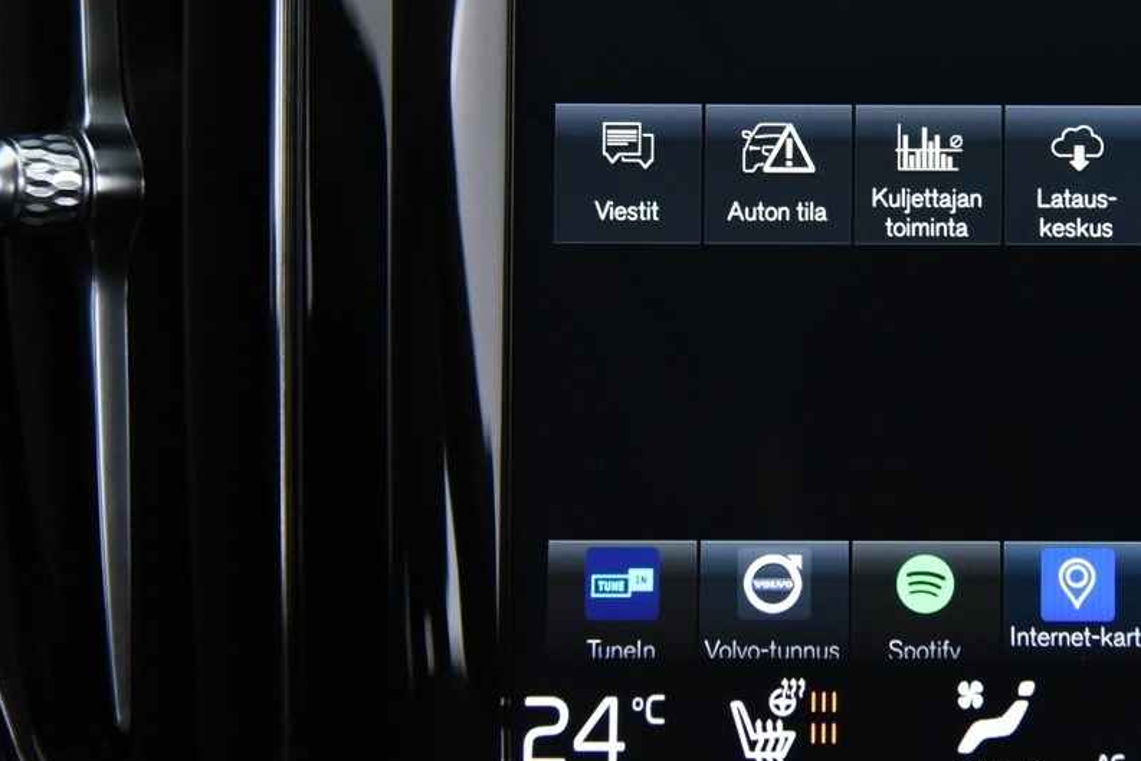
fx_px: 3233
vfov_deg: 13.4
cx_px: 1000
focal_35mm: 102
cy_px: 211
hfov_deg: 19.7
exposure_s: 1/40
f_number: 4
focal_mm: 50
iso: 4000
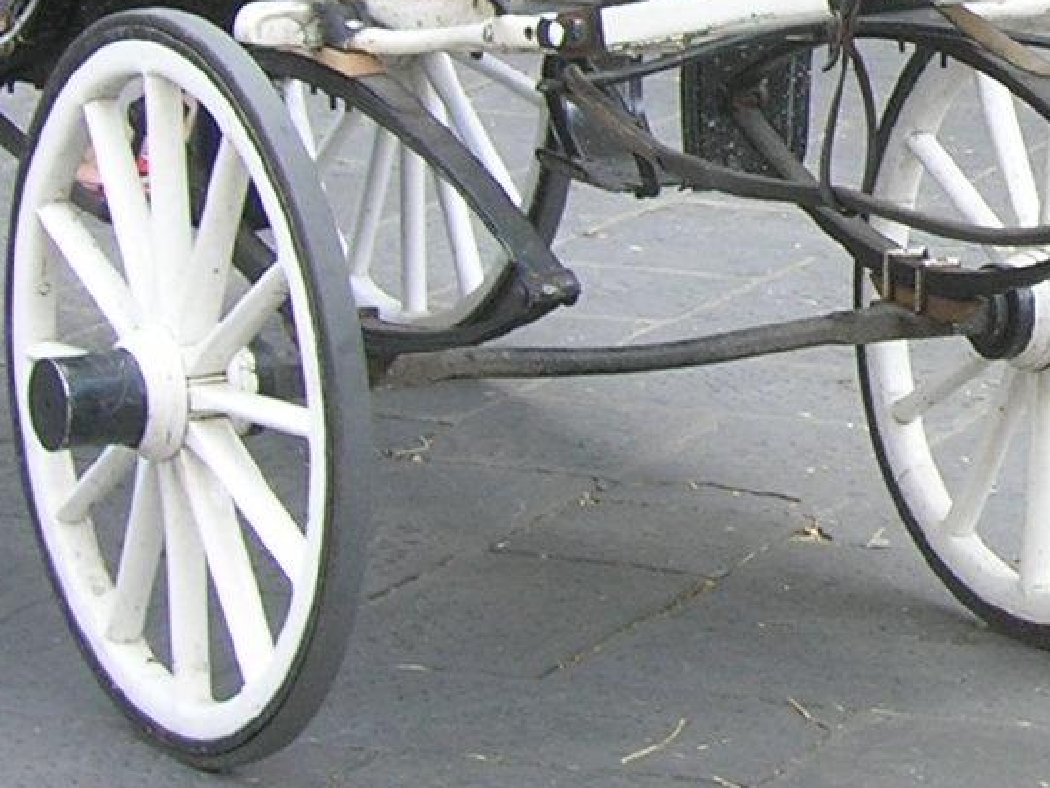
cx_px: 1531
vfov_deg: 9.4
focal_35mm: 158
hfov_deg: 12.0
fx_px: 4793
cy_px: 66
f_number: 3.1
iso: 55
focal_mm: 7
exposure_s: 1/30
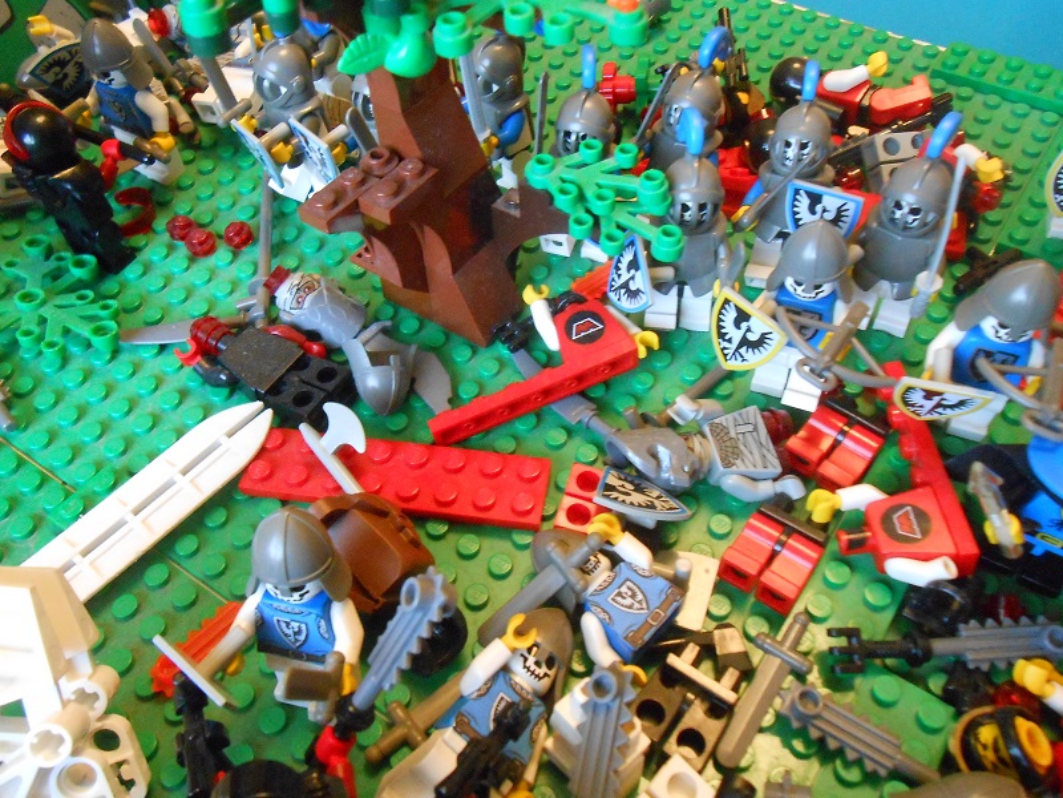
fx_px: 921
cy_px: 399
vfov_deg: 46.8
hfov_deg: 60.0
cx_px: 532
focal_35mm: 30
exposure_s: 1/5
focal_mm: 5.3
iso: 800
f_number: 3.8
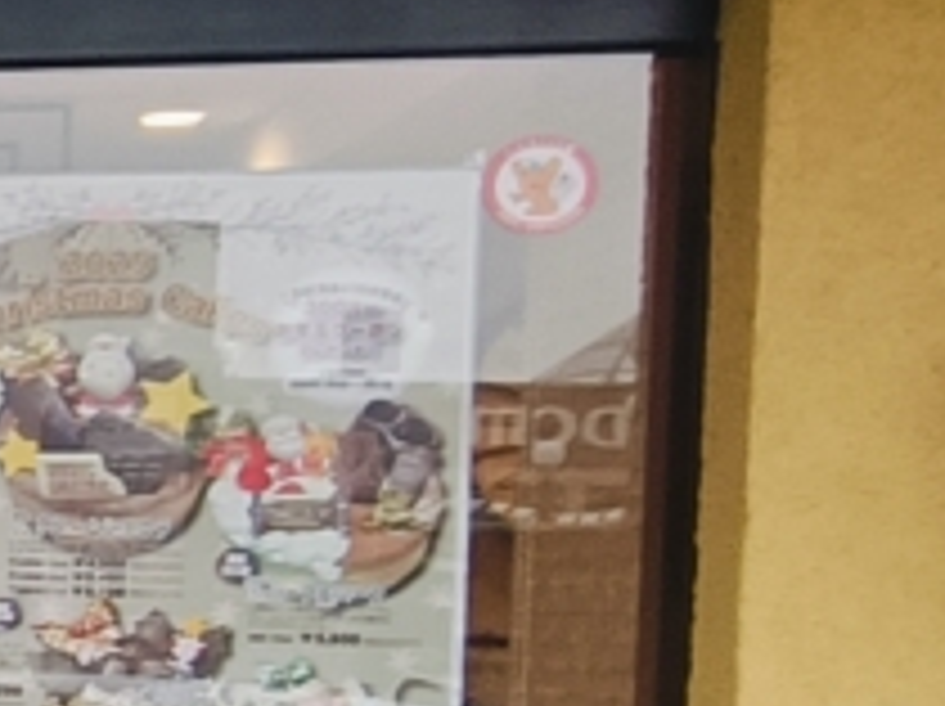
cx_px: -1465
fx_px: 2672
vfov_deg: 15.0
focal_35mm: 98
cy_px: 531
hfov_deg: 13.3
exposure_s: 1/50
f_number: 2.2
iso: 100
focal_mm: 1.68
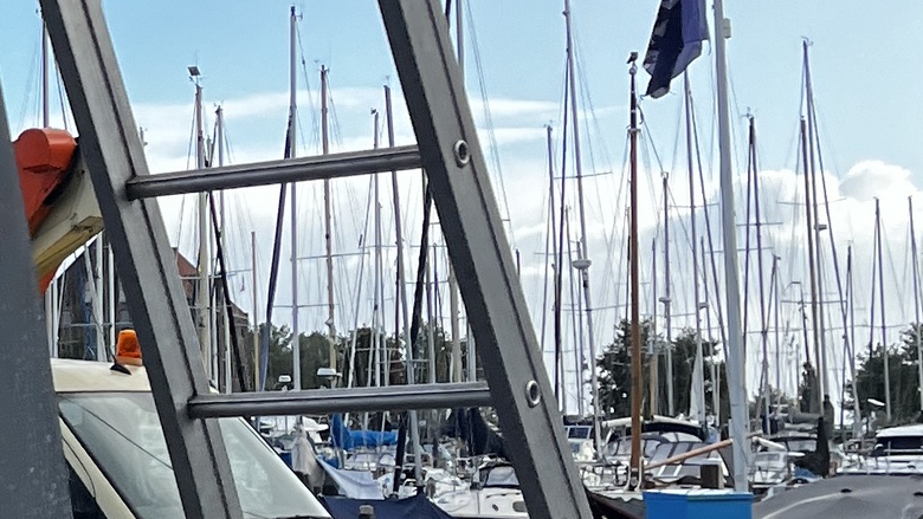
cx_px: -477
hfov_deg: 16.2
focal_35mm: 121
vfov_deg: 10.0
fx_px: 2962
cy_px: 197
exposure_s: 1/1776
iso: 50
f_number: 1.6
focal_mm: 5.1
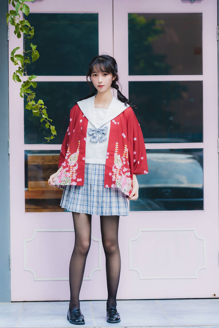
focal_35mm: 102
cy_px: 164
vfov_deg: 20.0
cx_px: 110
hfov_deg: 13.4
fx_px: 930
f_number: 3.2
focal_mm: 102
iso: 100
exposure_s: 1/100
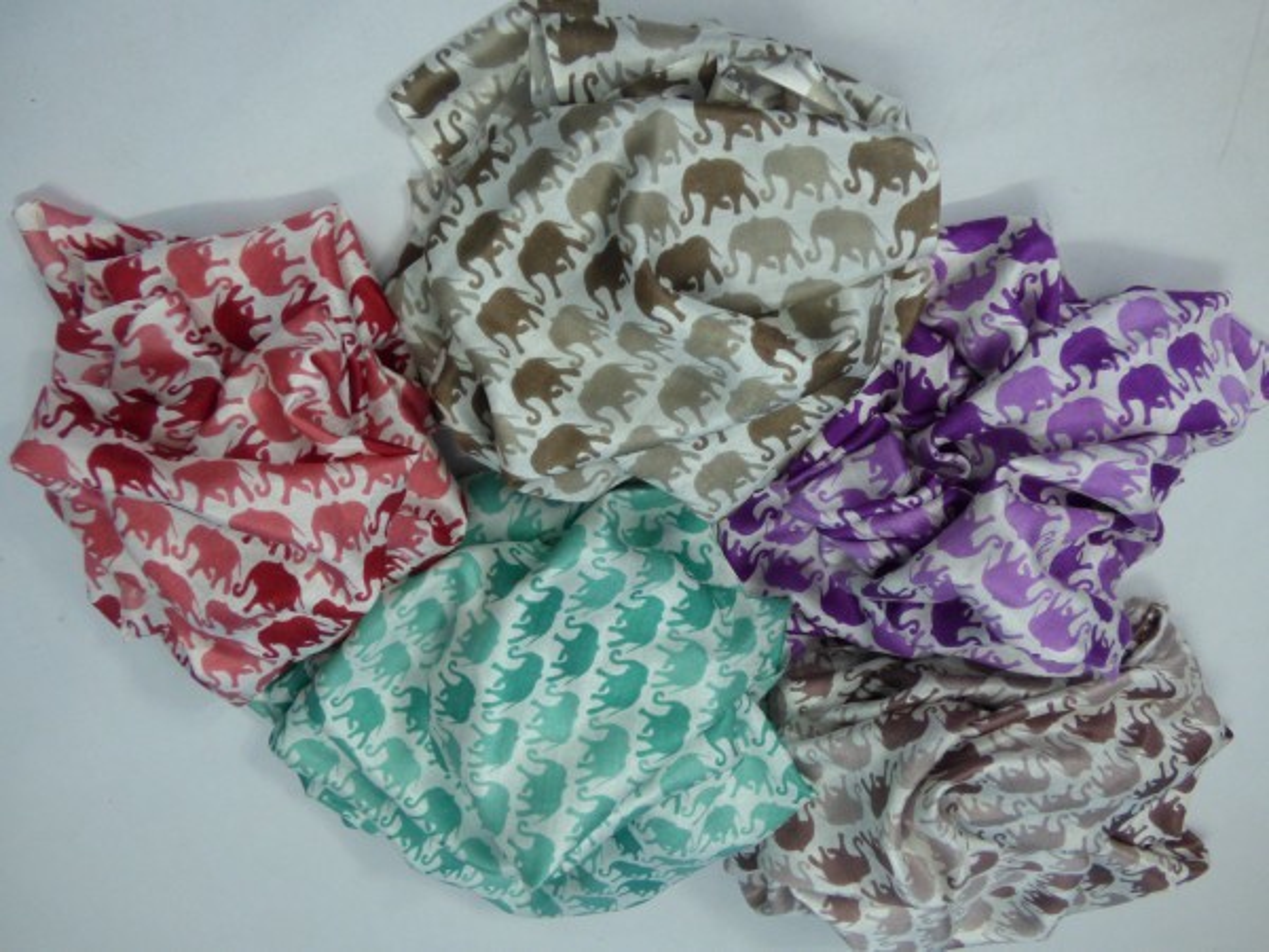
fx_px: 1173
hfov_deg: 56.8
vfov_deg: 44.2
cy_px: 476
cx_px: 634
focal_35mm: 32
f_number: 3.3
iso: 400
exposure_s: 1/50
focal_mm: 5.53
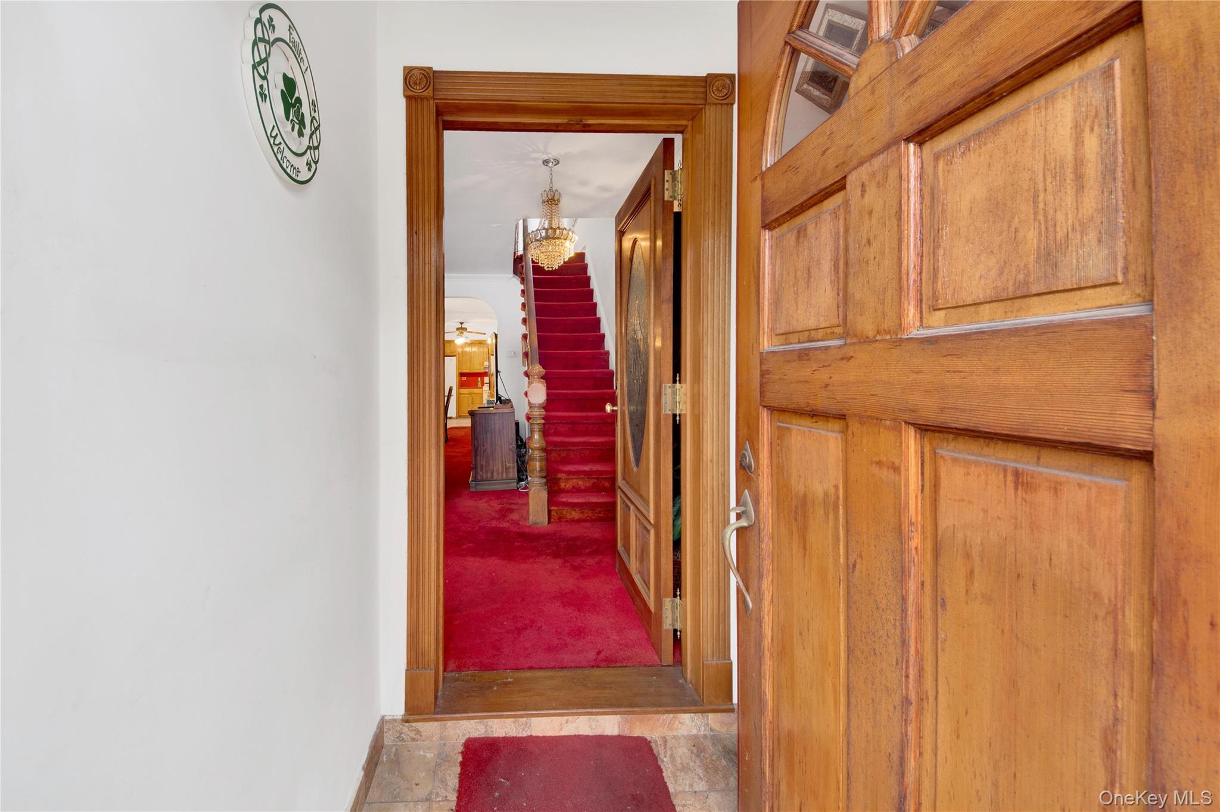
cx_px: 610
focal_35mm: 12
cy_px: 406
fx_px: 407
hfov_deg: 112.6
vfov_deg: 90.0
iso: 100
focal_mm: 8
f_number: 8
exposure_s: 1/8
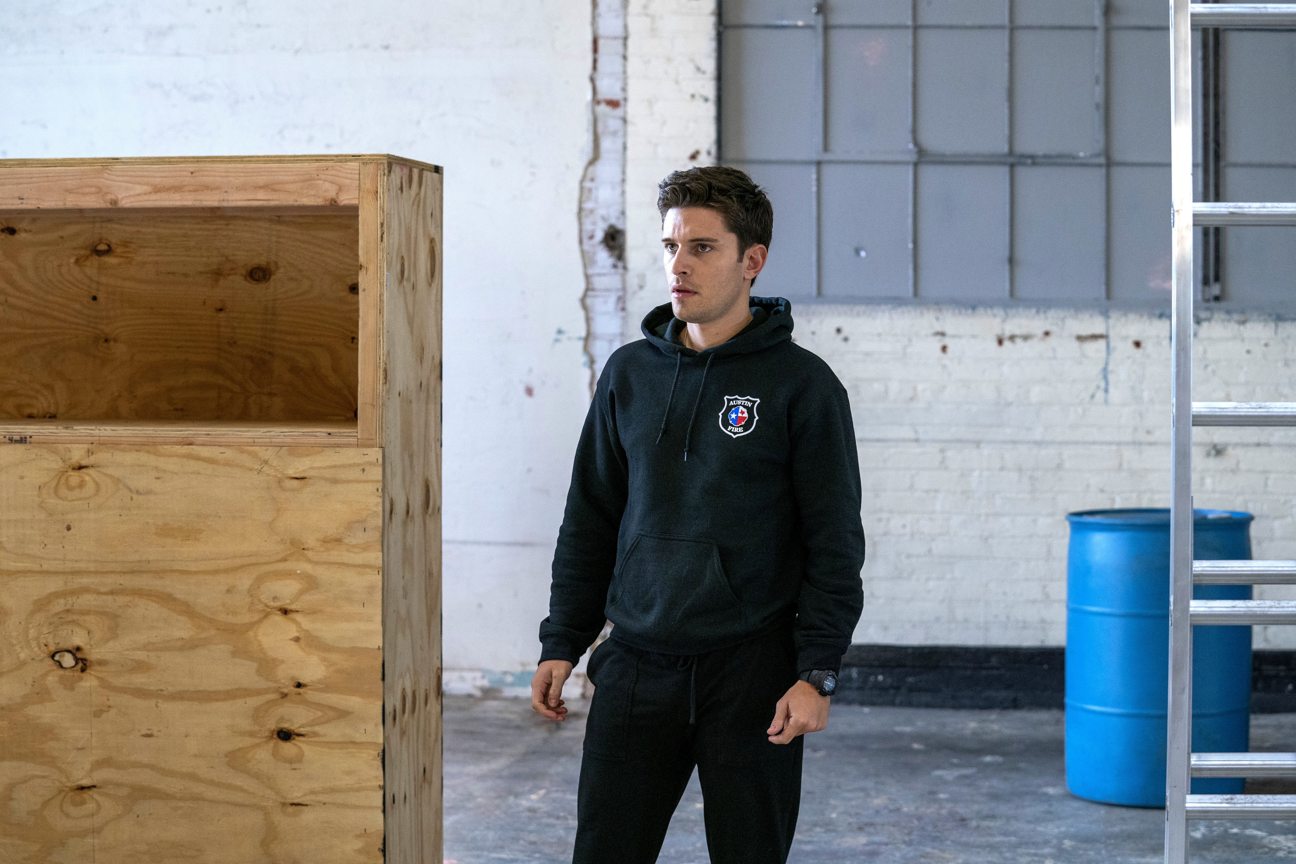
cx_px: 648
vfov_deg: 19.5
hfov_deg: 28.8
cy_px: 432
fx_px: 2520
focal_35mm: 70
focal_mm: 70
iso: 3200
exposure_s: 1/200
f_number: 4
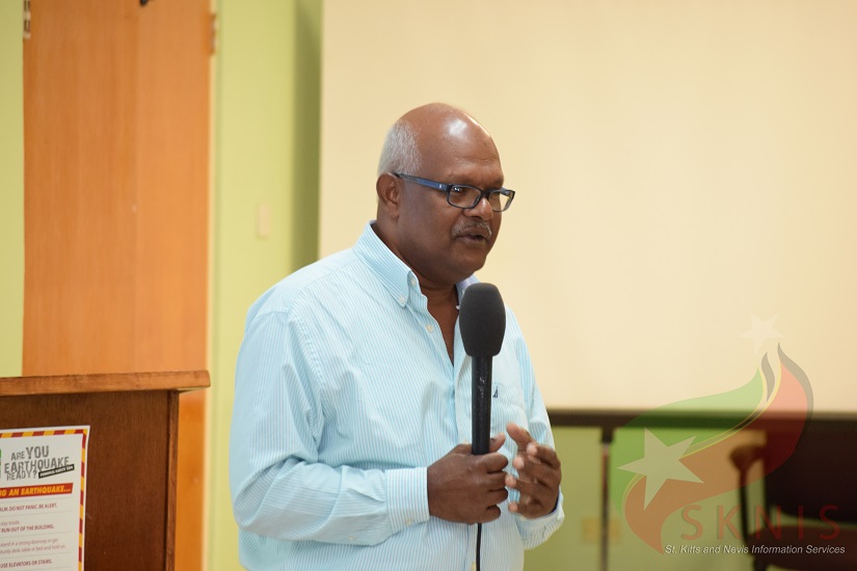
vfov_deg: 7.5
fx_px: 4356
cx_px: 428
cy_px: 286
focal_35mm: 183
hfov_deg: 11.2
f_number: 5.6
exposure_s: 1/50
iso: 1600
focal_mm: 122
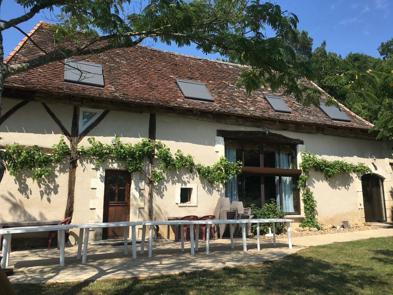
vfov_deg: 48.2
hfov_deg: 61.7
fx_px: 329
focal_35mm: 29
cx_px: 196
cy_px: 148
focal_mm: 4.15
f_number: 2.2
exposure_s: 1/1508
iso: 25
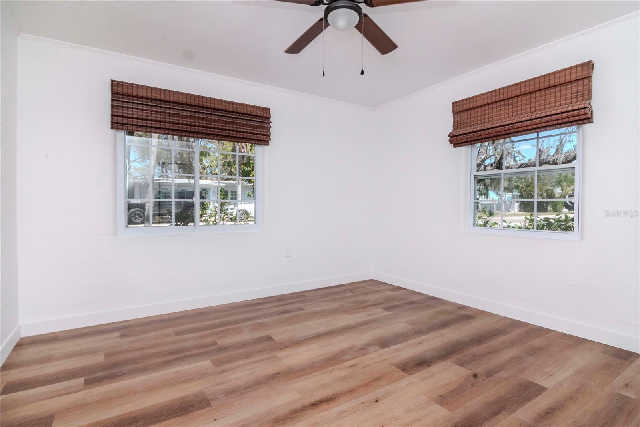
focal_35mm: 16
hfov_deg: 95.0
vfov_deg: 72.0
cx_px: 320
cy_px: 214
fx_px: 293
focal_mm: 11
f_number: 16
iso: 800
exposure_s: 1/200
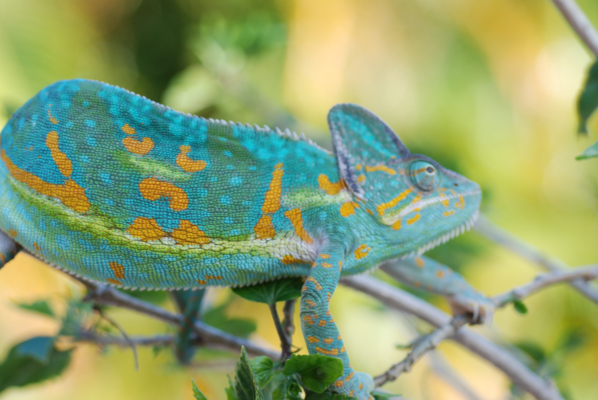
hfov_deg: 22.6
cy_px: 200
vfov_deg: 15.2
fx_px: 1497
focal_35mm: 90
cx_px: 299
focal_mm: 60
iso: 200
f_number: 4
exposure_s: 1/250
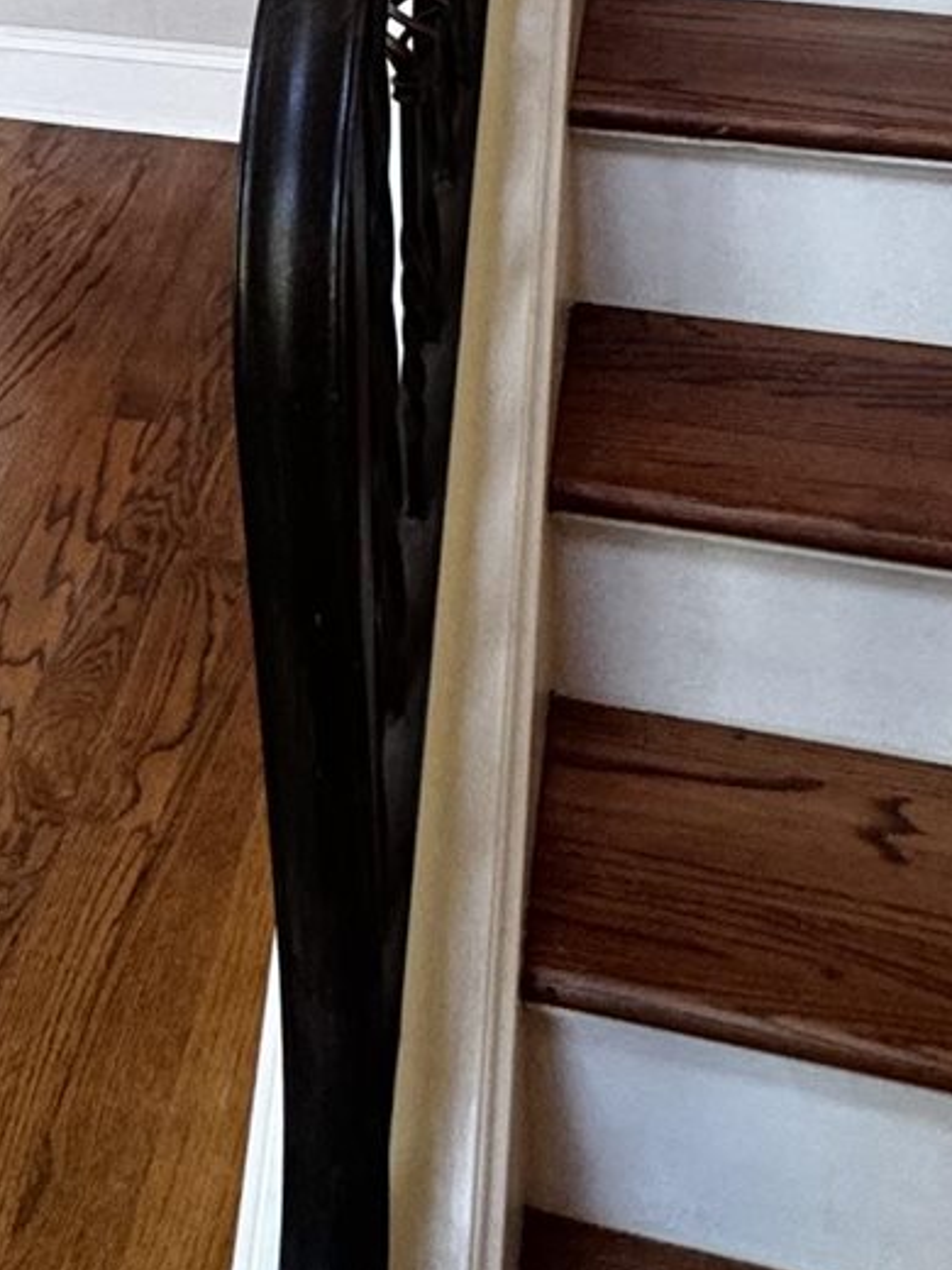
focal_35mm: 62
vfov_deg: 24.0
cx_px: 20
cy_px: -672
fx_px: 2273
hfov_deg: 22.8
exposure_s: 1/60
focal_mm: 2.22
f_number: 2.2
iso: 250
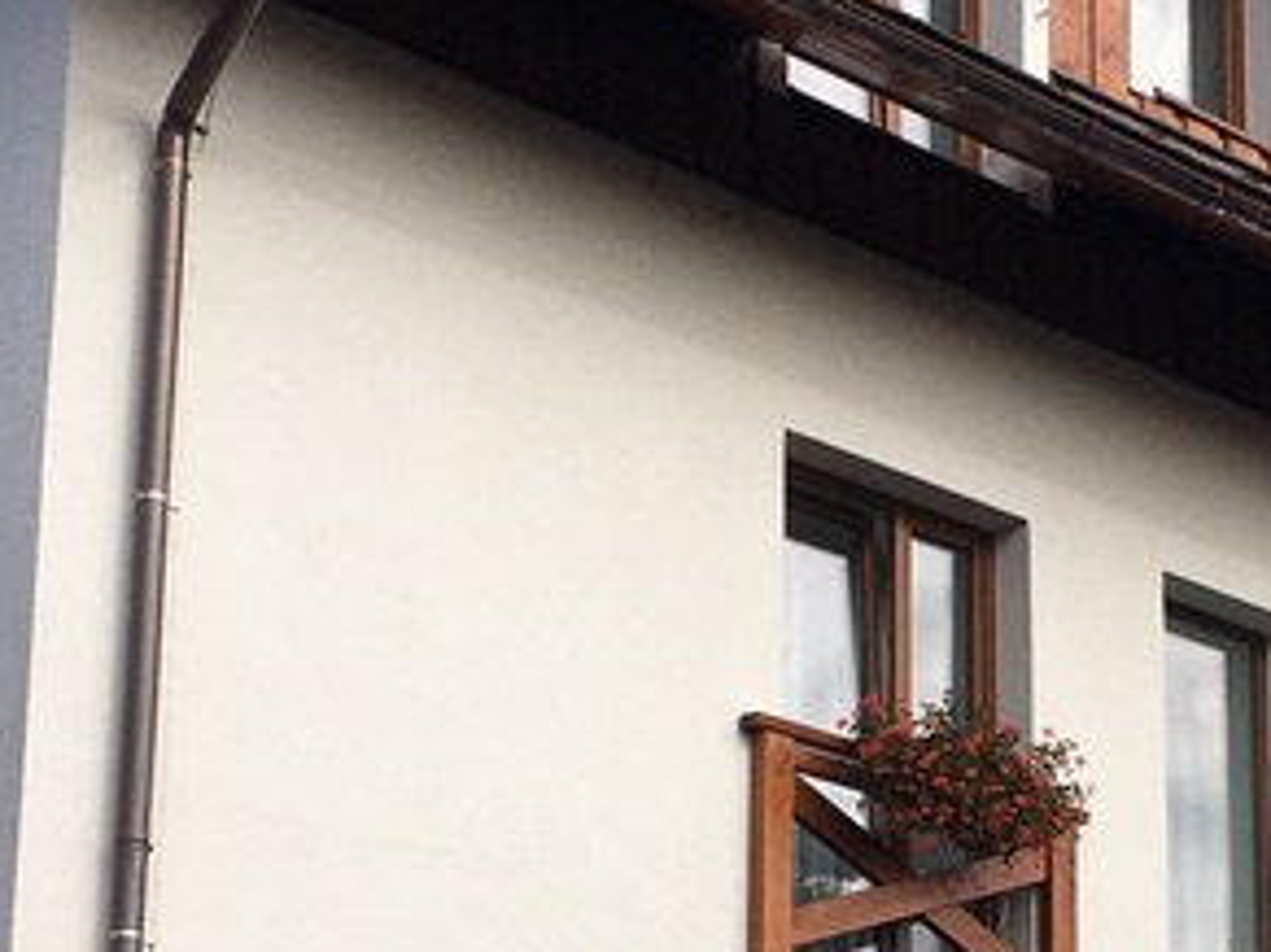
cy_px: 1009
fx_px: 3744
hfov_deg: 19.2
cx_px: 865
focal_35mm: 102
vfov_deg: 14.2
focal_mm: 4.15
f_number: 2.2
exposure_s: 1/1709
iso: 25
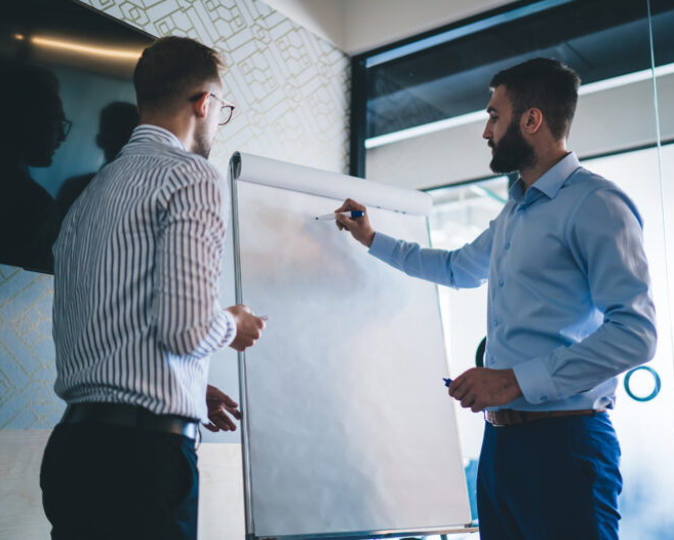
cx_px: 367
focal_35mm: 40
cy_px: 267
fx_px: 798
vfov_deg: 37.4
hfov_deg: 45.7
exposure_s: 1/160
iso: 500
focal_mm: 35
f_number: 1.4
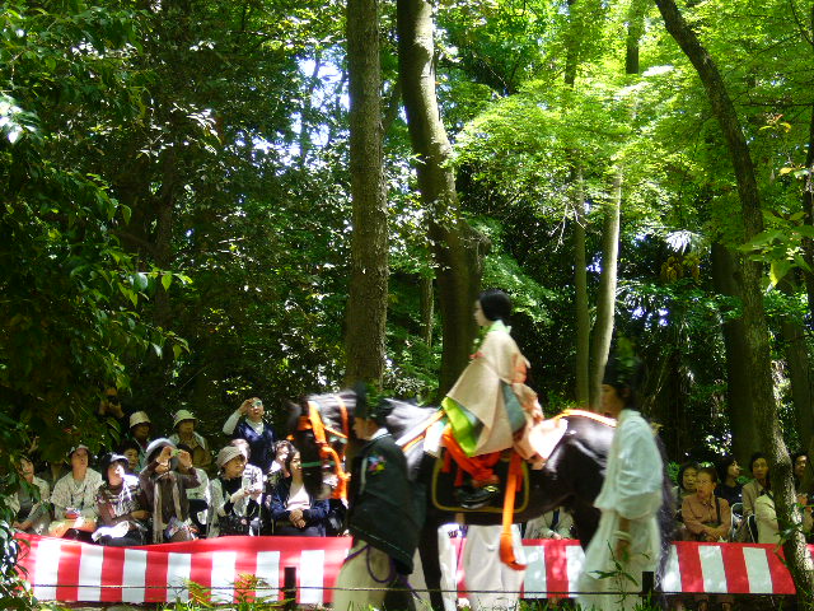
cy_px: 306
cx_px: 407
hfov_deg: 24.7
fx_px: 1858
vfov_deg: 18.7
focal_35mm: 79
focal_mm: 13
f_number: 4.3
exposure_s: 1/40
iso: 100
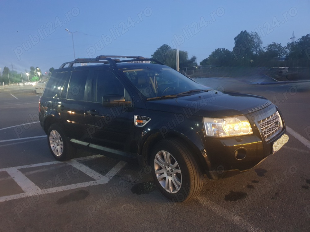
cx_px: 155
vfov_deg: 53.1
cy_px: 116
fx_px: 233
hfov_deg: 67.3
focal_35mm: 26
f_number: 1.5
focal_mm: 4.32
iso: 800
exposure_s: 1/10
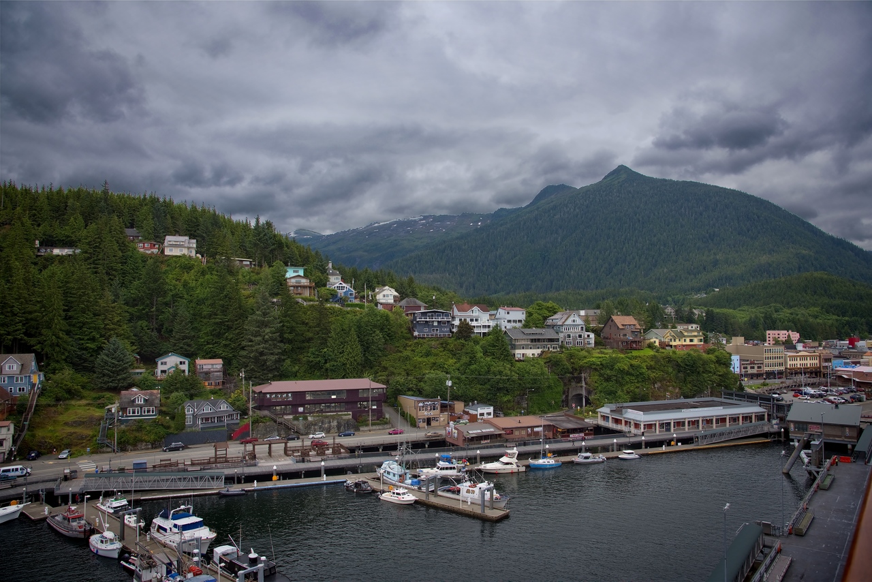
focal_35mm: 24
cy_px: 291
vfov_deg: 53.2
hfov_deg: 73.7
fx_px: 581
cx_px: 436
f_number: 7.1
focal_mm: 24
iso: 100
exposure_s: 1/200
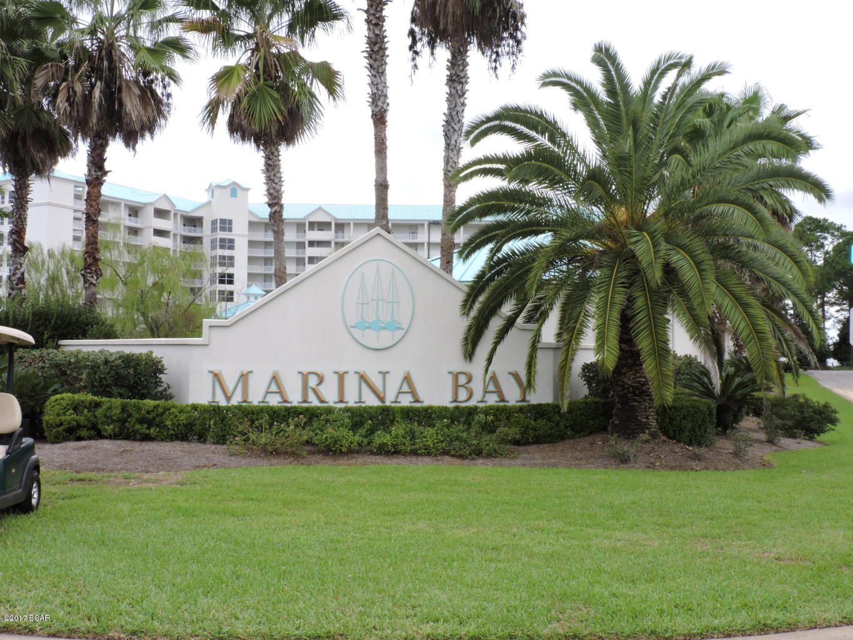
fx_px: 986
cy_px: 320
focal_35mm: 40
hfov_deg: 46.8
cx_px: 426
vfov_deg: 36.0
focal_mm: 7.1
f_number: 8.3
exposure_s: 1/60
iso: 100
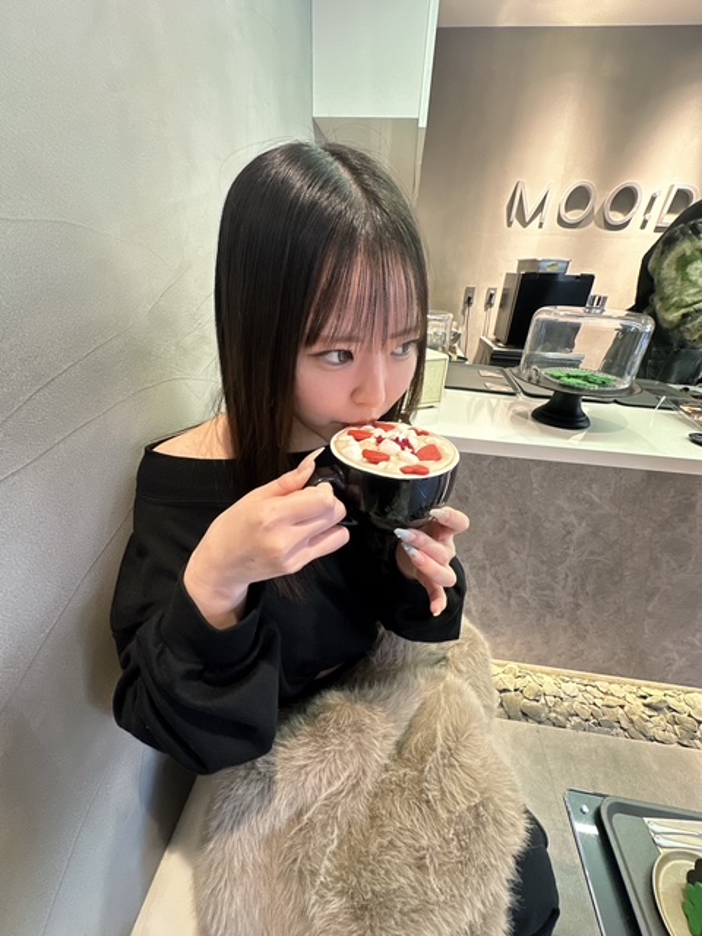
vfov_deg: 102.1
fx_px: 379
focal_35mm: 14
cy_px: 468
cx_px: 351
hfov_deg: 85.7
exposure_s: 1/50
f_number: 2.2
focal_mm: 2.22
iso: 320
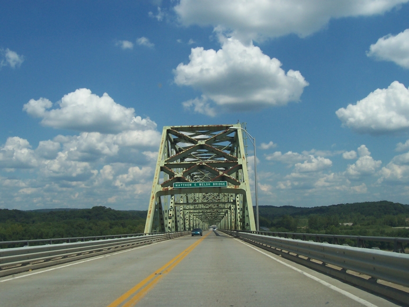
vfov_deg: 38.7
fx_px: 437
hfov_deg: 50.1
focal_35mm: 37
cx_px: 204
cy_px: 154
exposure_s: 1/1000
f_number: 5.6
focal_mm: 5.6
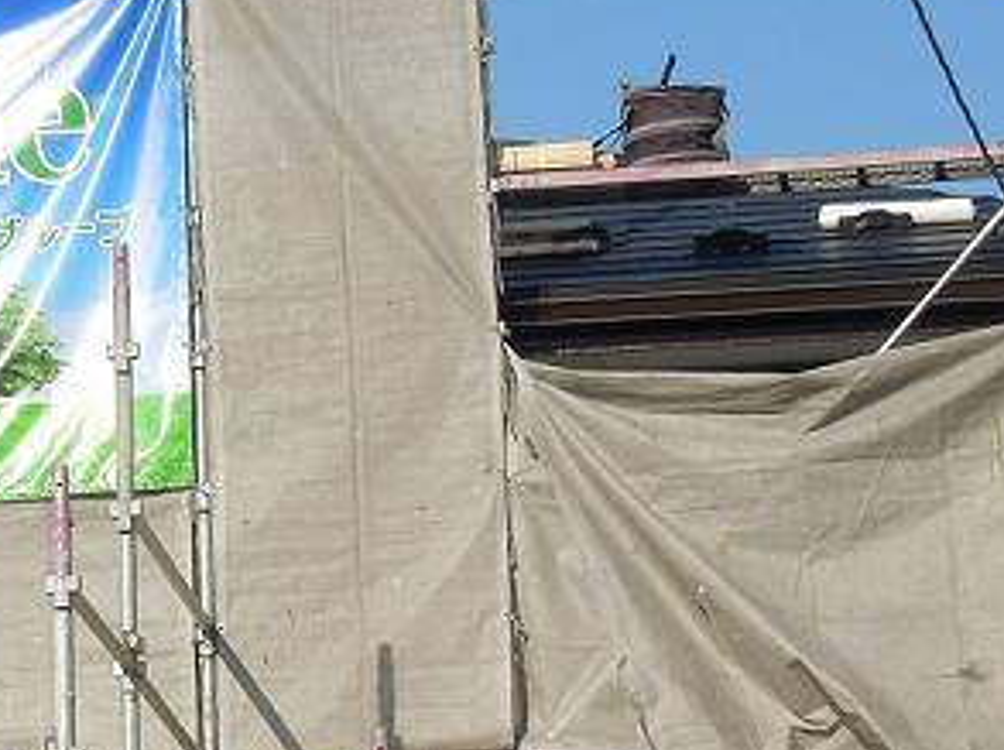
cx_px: 74
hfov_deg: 9.8
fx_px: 5852
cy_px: 866
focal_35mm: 202
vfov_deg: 7.3
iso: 100
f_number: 4.3
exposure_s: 1/800
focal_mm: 11
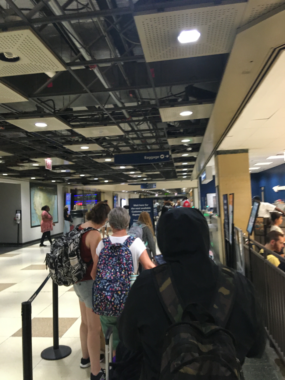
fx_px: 318
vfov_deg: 61.7
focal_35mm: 29
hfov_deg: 48.2
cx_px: 142
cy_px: 190
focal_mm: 4.15
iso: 200
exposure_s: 1/24
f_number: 2.2
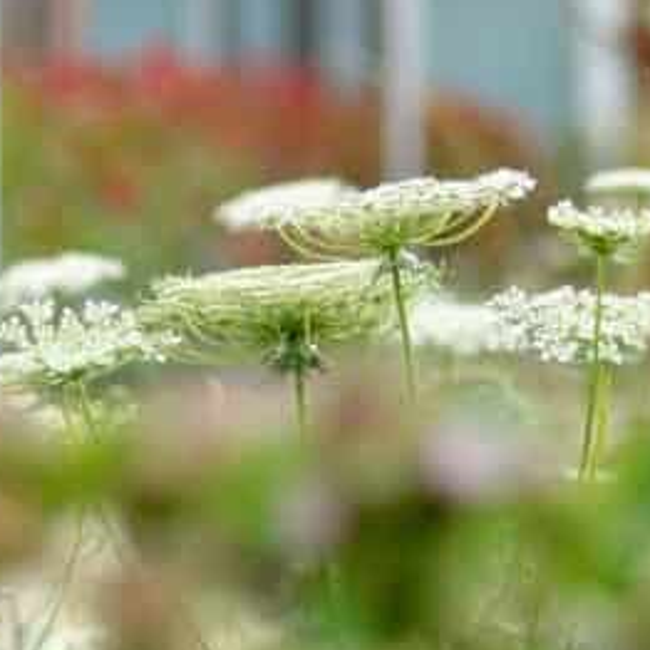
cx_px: -206
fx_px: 13086
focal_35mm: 616
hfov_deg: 2.8
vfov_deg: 2.8
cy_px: 67
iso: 800
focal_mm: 105
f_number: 6.3
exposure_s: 1/640
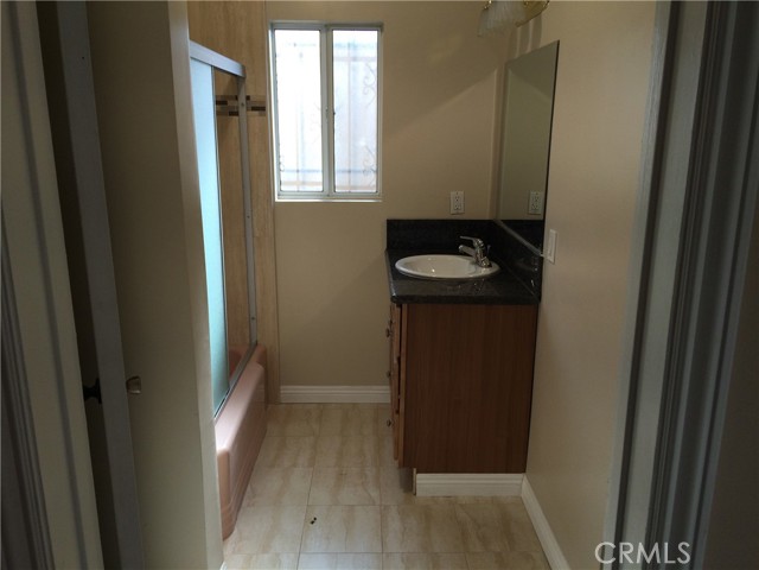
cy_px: 285
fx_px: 636
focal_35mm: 29
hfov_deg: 61.7
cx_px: 380
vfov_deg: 48.2
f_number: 2.2
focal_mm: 4.15
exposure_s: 1/256
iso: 32
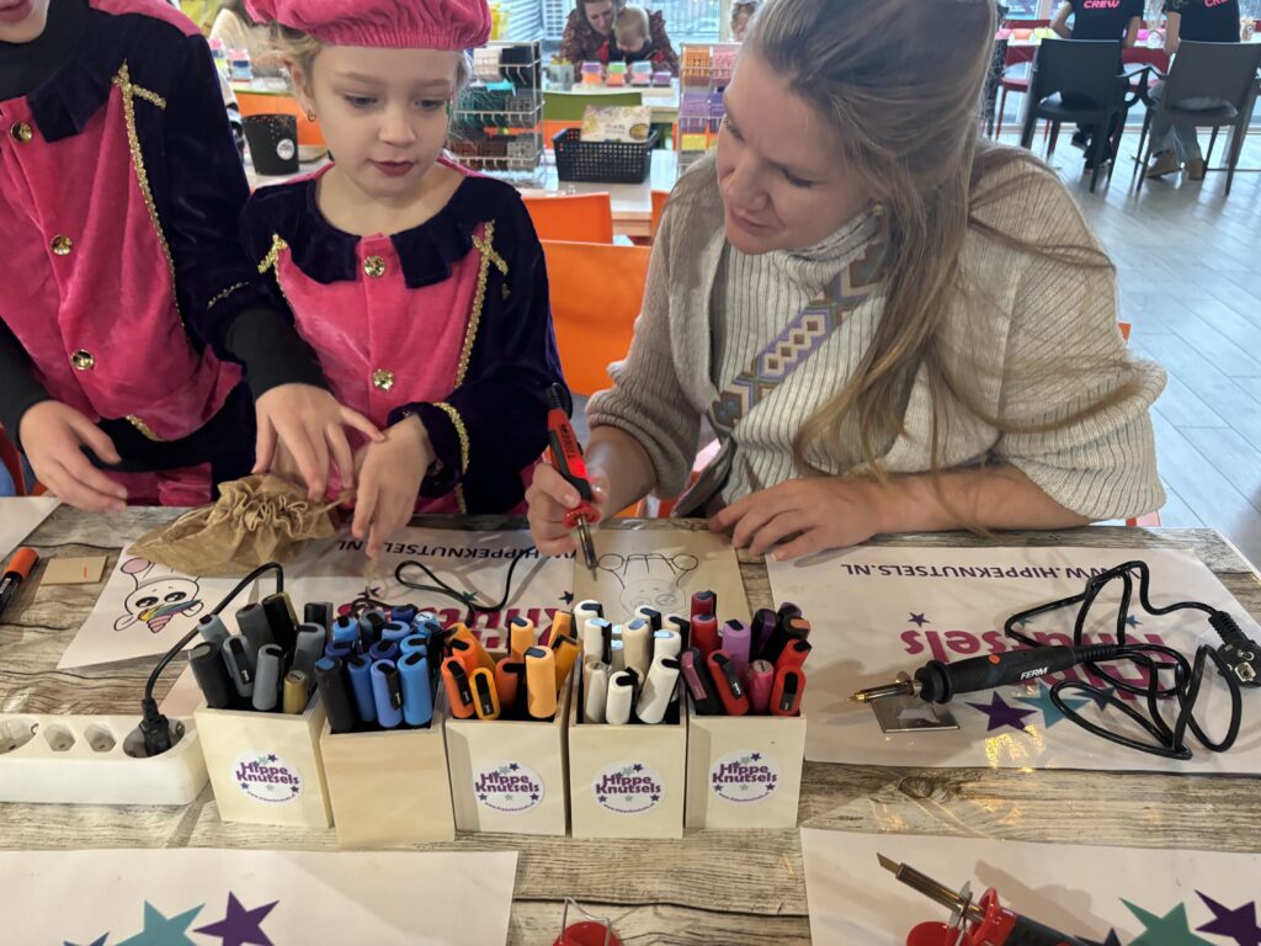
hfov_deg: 67.3
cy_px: 473
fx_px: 947
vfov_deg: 53.1
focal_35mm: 26
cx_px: 630
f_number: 1.6
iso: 500
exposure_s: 1/50
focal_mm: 5.96
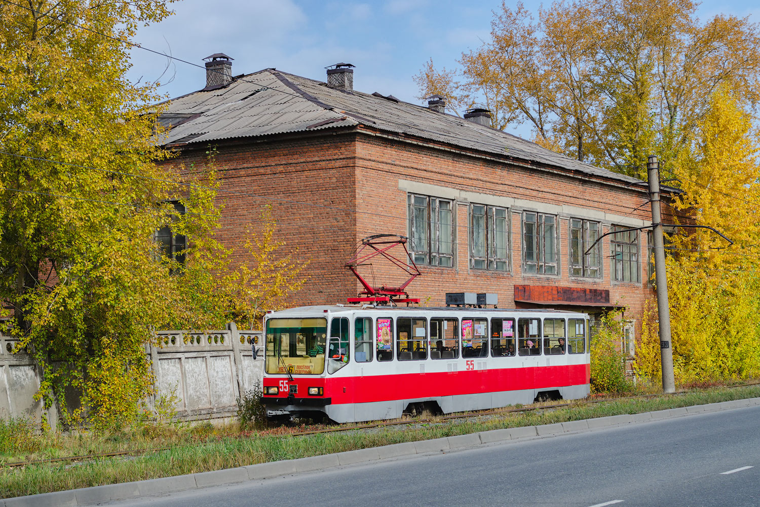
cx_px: 380
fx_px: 1425
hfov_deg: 29.9
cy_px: 254
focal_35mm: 68
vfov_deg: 20.2
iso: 200
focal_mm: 45
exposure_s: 1/400
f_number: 8
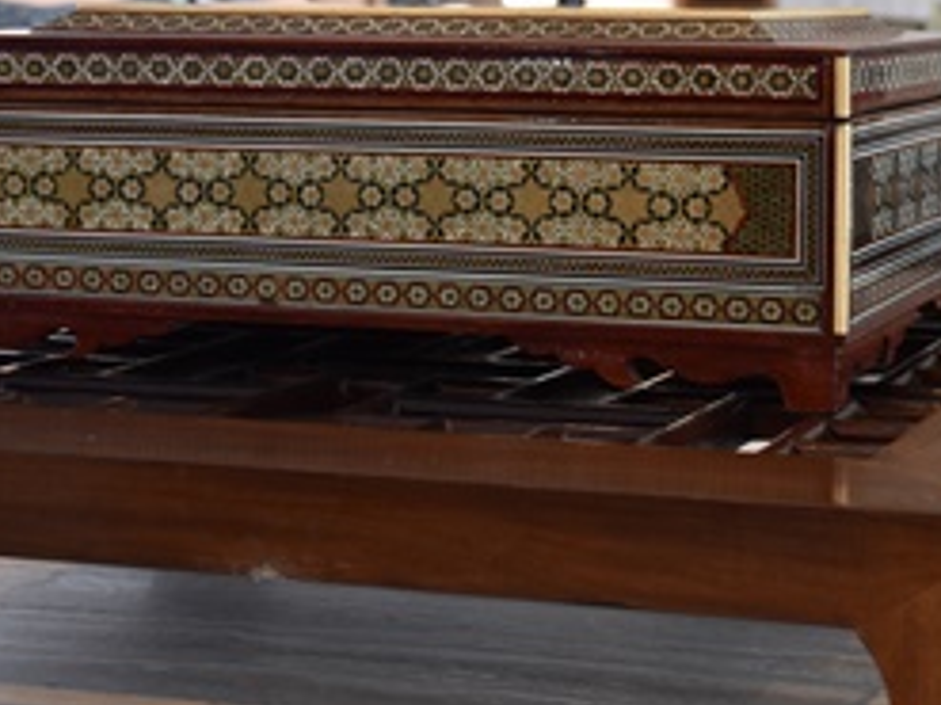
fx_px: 2282
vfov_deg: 17.0
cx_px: 853
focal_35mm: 84
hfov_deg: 22.7
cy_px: -53
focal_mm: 24
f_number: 5
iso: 400
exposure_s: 1/100
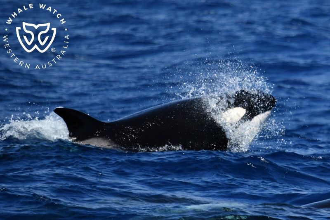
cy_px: 110
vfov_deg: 2.3
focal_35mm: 600
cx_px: 165
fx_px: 5499
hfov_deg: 3.4
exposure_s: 1/8000
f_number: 6.3
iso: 1400
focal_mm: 600
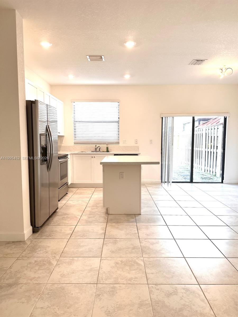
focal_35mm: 24
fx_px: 220
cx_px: 119
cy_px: 158
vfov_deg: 71.6
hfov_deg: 56.8
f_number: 1.78
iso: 100
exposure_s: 1/162
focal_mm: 6.86
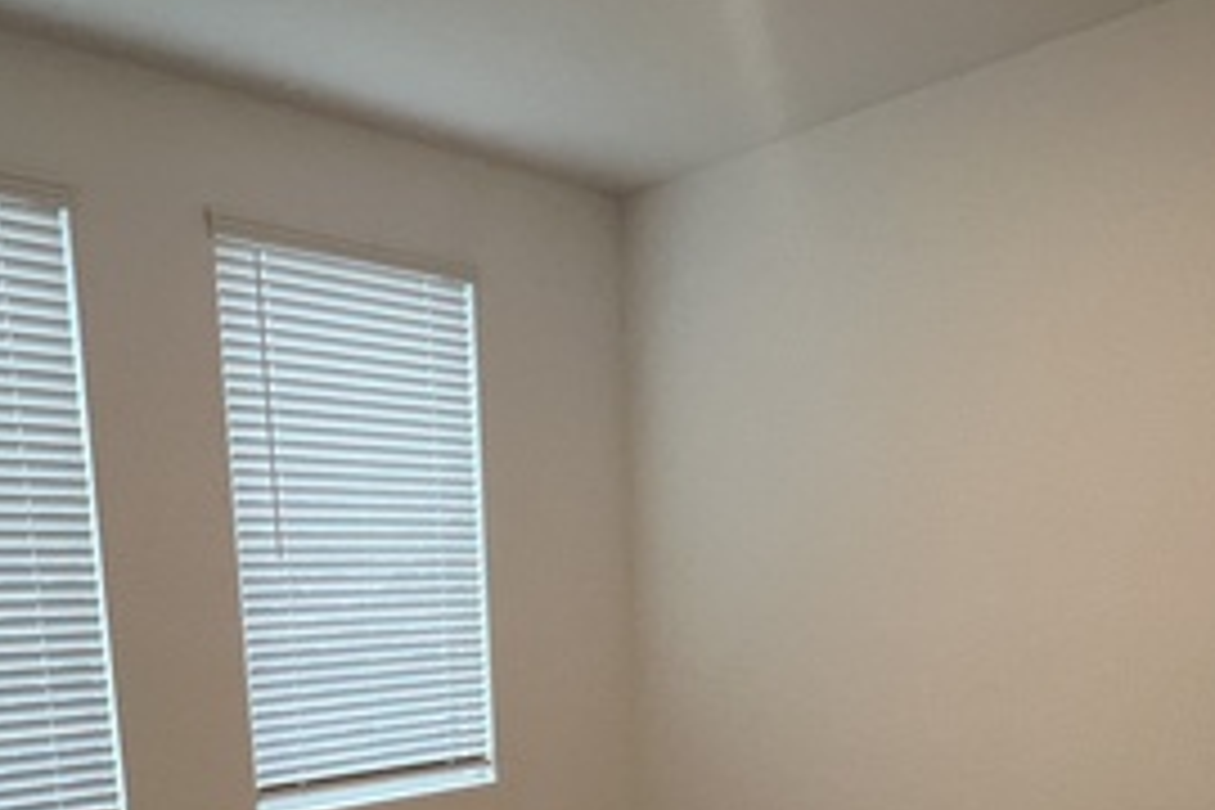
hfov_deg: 58.4
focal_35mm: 32
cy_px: 765
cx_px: 706
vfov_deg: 37.7
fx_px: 1080
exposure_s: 1/60
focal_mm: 1.57
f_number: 1.8
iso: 160
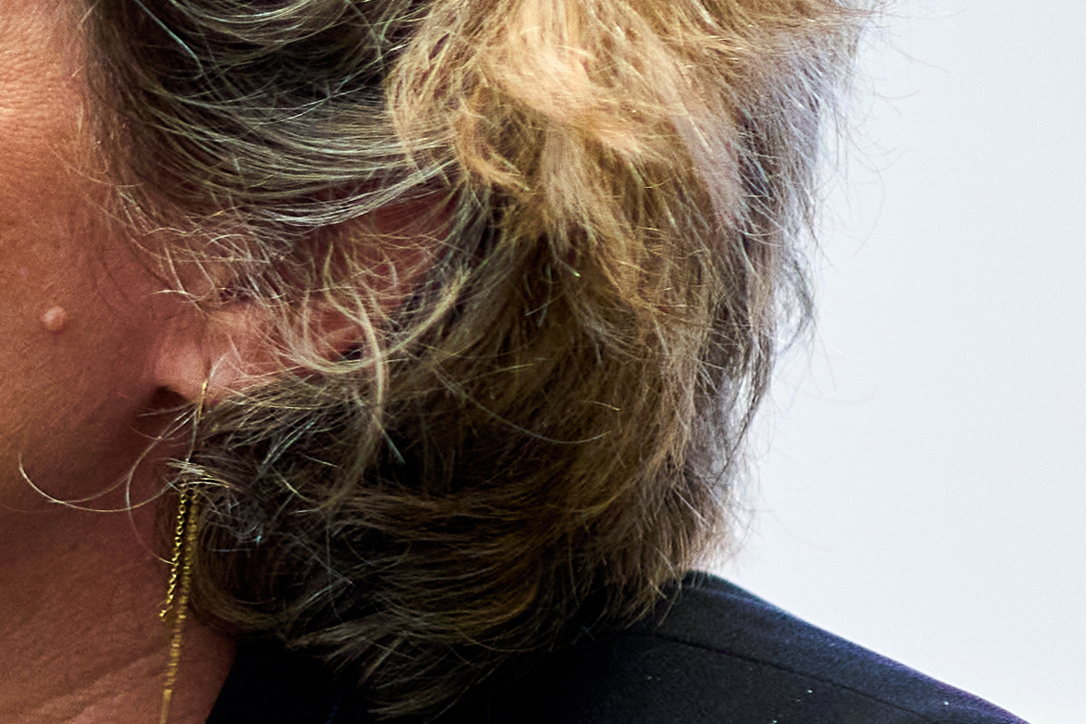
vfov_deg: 4.1
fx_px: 10075
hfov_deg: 6.0
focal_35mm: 334
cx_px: -1286
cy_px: 732
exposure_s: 1/125
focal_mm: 50
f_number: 1.4
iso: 500
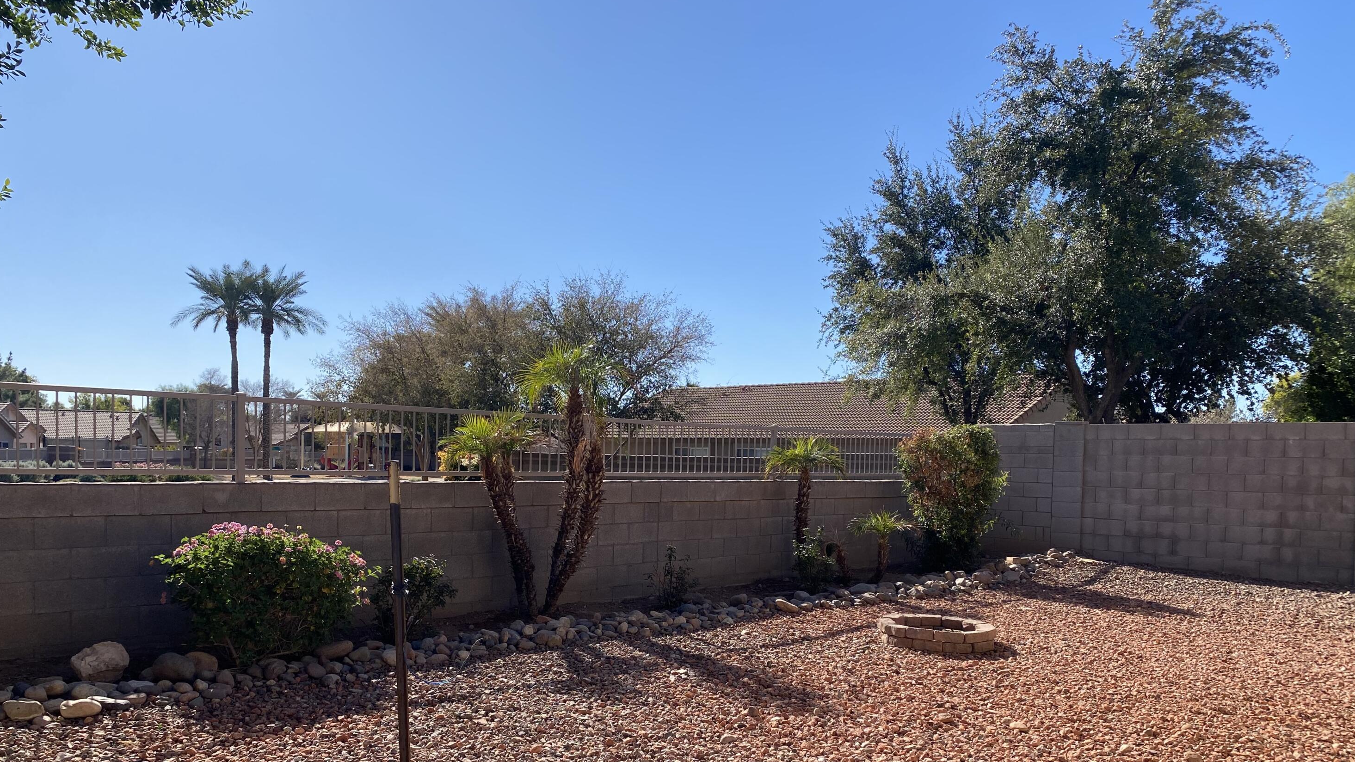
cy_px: 515
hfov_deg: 66.1
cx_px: 676
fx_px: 1042
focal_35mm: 29
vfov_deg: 39.6
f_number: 1.8
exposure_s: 1/2513
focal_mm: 4.25
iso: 32
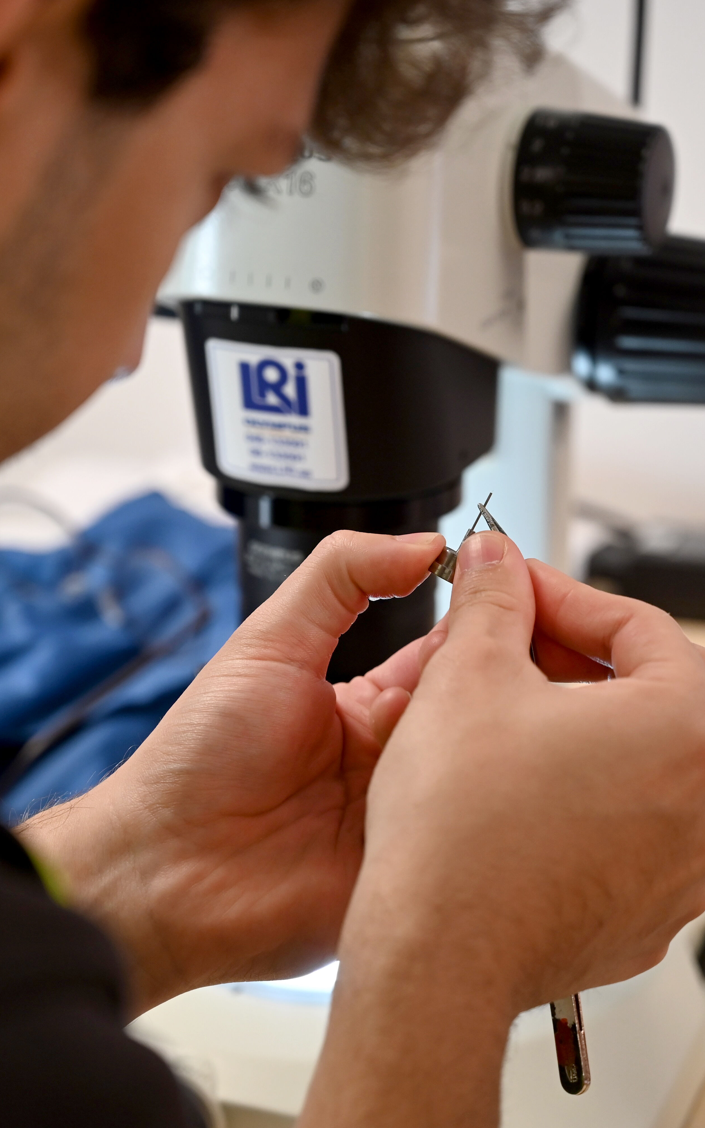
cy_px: 564
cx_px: 419
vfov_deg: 21.9
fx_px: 2920
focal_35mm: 95
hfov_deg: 13.8
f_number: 4
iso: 1000
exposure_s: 1/125
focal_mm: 62
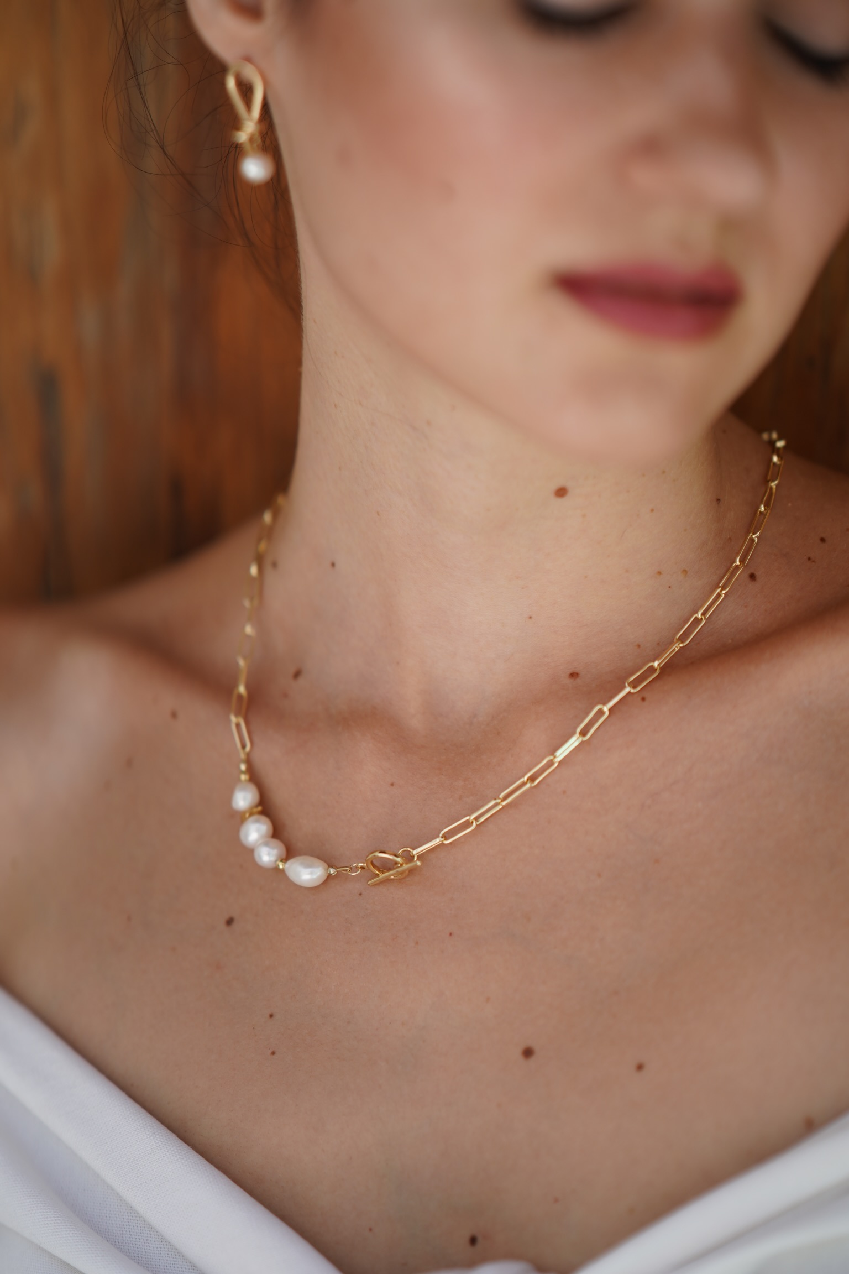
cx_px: 424
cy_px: 637
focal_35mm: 85
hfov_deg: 16.1
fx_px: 3007
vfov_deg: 23.9
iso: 200
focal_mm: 85
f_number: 1.6
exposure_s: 1/6400
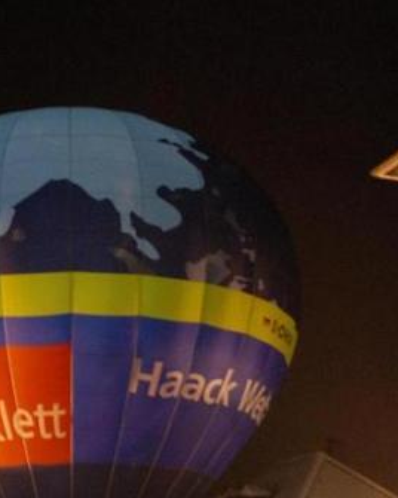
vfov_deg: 26.7
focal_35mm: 69
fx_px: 1016
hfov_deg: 21.9
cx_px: 82
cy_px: 434
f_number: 3.8
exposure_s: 1/1.6
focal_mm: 22
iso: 800
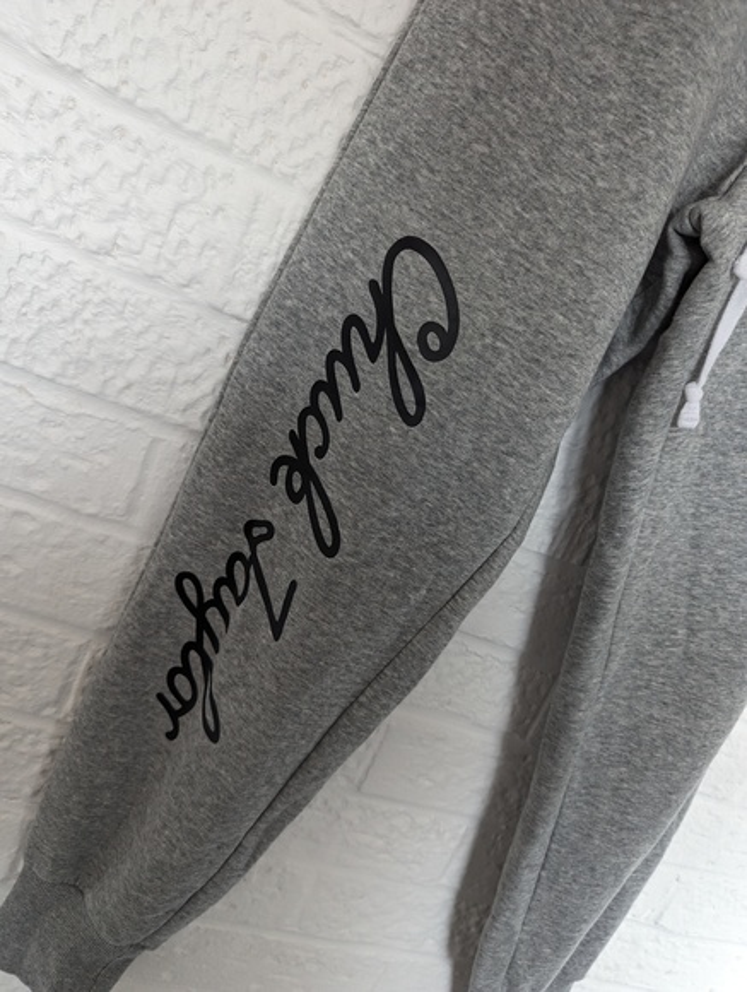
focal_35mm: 24
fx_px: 689
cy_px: 496
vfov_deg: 71.5
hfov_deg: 57.0
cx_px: 374
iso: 190
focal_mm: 6.81
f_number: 1.85
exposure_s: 1/81
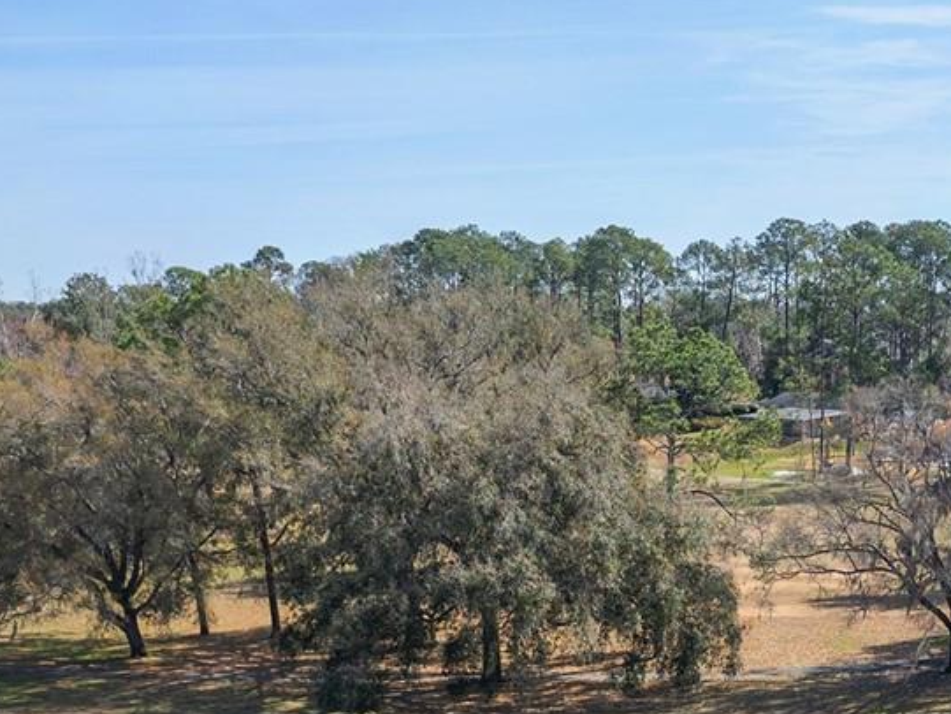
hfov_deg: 27.3
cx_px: 580
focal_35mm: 71
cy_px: 934
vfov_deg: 19.1
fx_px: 1951
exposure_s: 1/4000
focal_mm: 8.67
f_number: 1.8
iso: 280
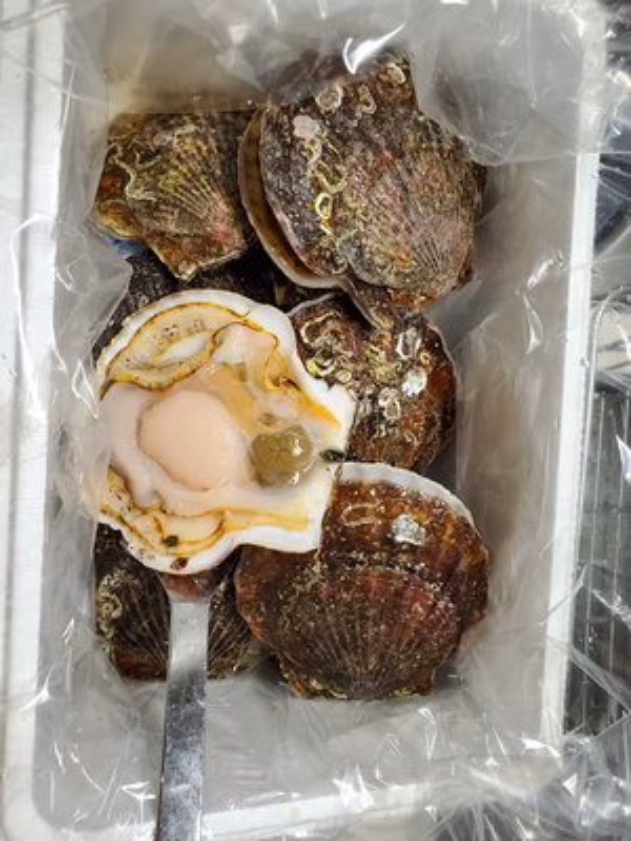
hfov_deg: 53.1
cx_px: 316
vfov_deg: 67.3
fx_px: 632
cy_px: 420
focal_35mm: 26
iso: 200
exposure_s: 1/50
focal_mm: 4.3
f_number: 2.4
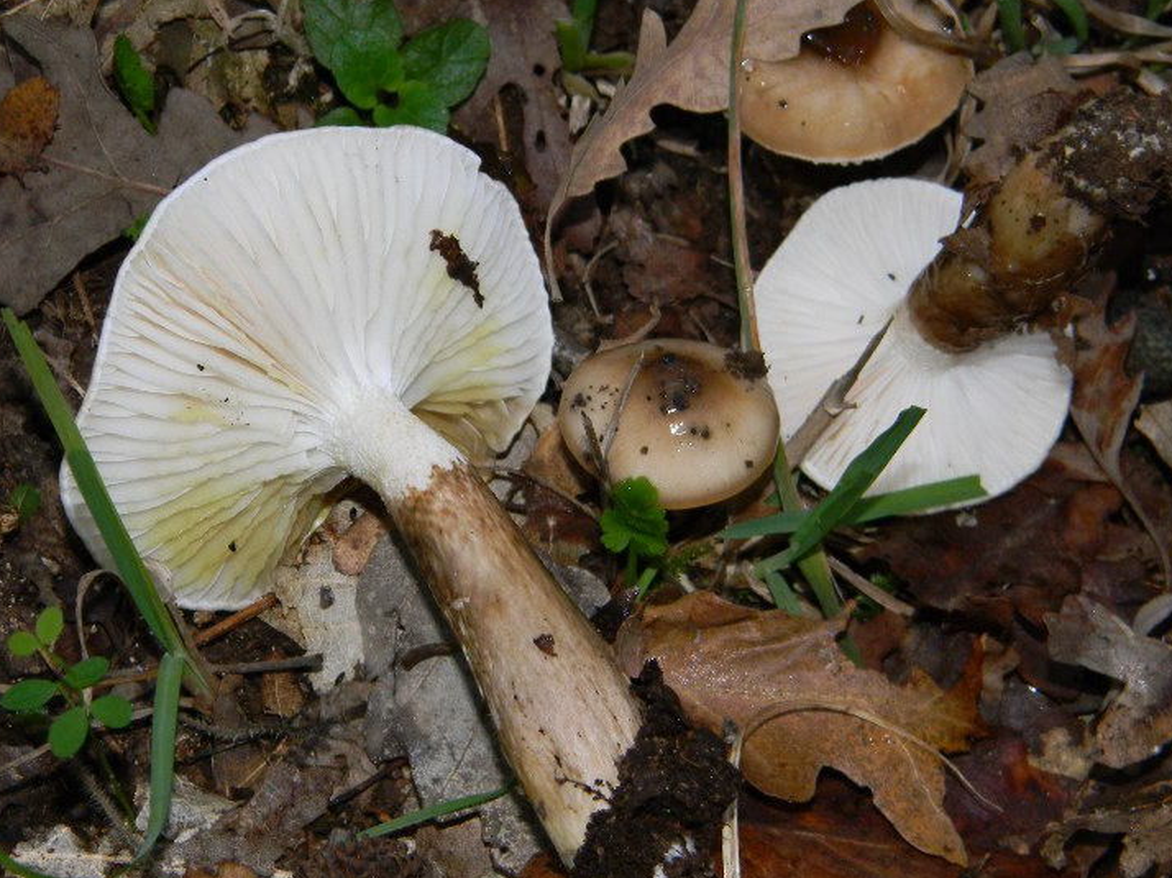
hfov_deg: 21.1
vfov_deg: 15.9
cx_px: 630
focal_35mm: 93
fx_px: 3148
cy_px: 458
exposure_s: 1/30
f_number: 4.5
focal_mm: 15.1
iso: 200
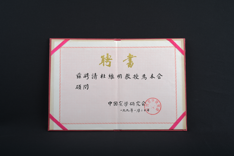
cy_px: 78
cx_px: 117
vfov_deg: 23.0
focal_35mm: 59
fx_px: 383
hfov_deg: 33.9
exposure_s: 1/200
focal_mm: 59
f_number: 10
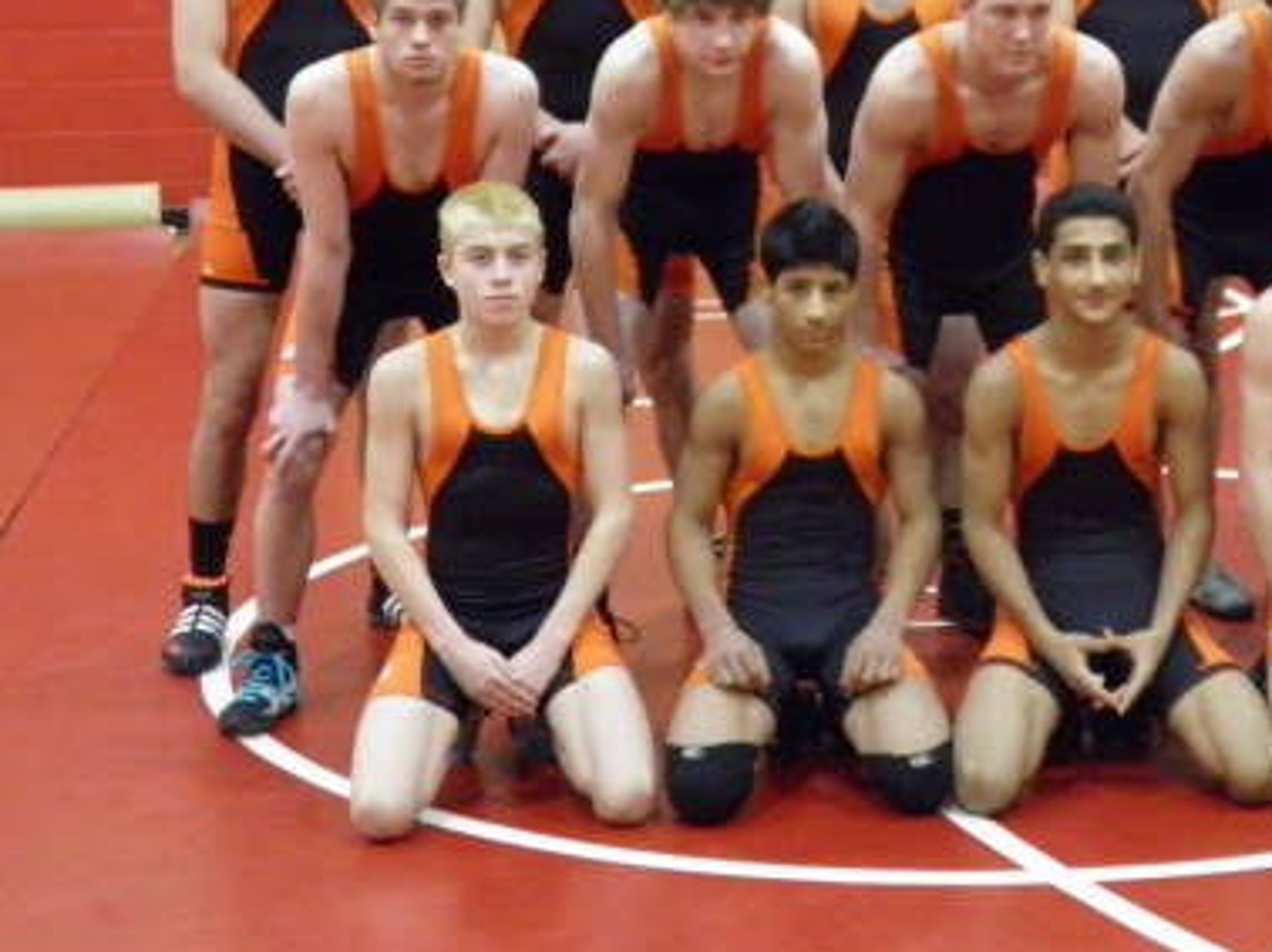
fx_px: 3048
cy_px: 182
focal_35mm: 83
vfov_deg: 17.6
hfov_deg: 23.3
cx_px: 996
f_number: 3.5
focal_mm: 8.9
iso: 400
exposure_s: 1/15
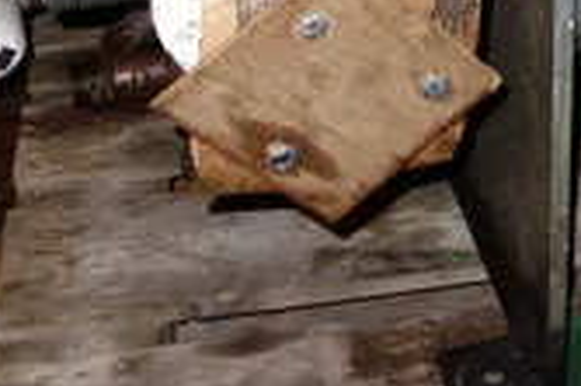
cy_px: -245
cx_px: 640
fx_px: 1677
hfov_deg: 18.9
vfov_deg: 12.3
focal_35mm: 104
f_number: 1.8
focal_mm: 10.4
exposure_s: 1/30
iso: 200
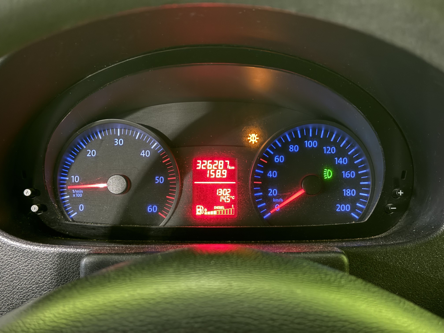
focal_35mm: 48
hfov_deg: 39.7
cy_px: 166
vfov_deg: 30.3
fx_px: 616
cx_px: 222
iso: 320
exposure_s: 1/5
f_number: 1.78
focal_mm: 6.76
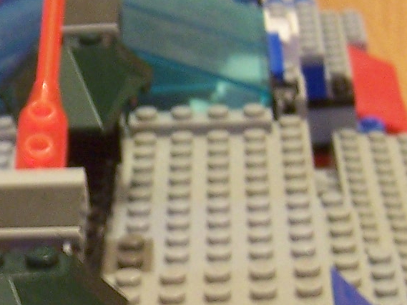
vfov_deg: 9.1
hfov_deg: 11.9
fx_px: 1917
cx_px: -49
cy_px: 213
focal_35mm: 163
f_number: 2.8
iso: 160
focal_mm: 6.2
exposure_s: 1/10
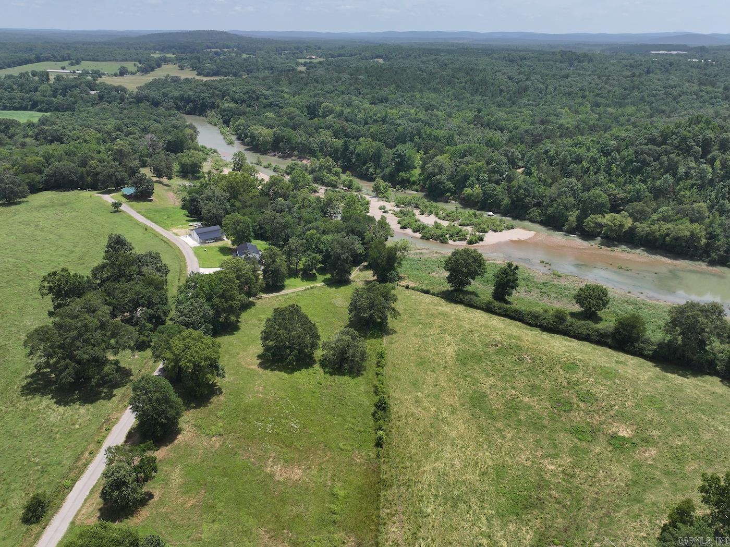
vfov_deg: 56.8
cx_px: 365
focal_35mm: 24
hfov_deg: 71.6
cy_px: 274
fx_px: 506
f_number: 2.8
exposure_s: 1/2000
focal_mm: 12.29
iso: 100
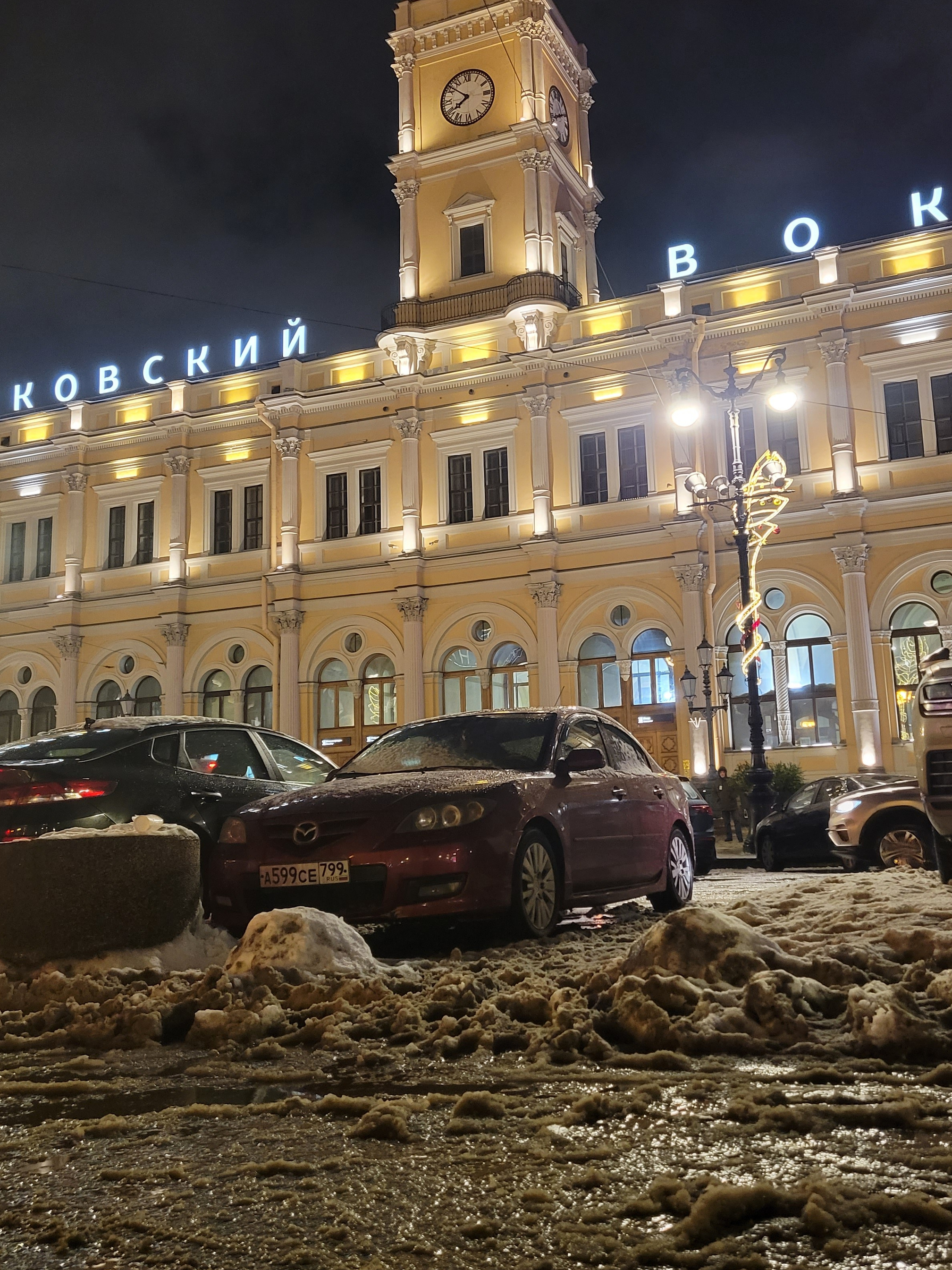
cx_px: 522
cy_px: 580
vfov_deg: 55.3
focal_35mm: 33
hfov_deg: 42.9
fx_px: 1210
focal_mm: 5.4
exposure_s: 1/50
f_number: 1.8
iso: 500
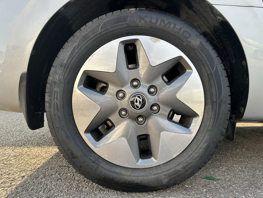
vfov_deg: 56.8
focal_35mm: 24
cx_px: 132
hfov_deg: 71.6
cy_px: 99
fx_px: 182
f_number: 1.78
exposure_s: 1/680
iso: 80
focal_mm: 6.86
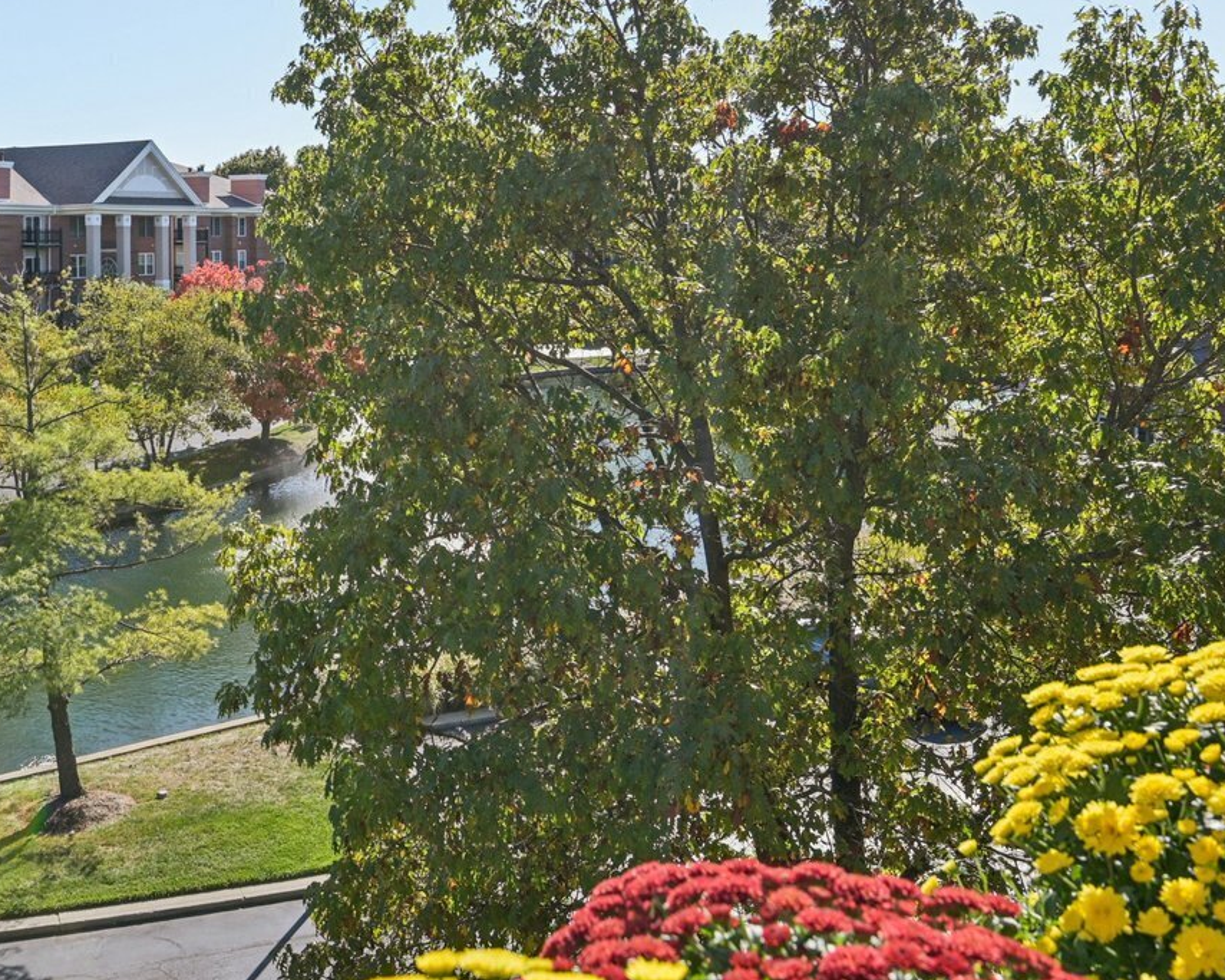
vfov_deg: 39.9
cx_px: 314
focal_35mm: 36
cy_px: 238
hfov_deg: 48.4
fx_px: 1305
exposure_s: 1/320
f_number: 8
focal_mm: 16
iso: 100
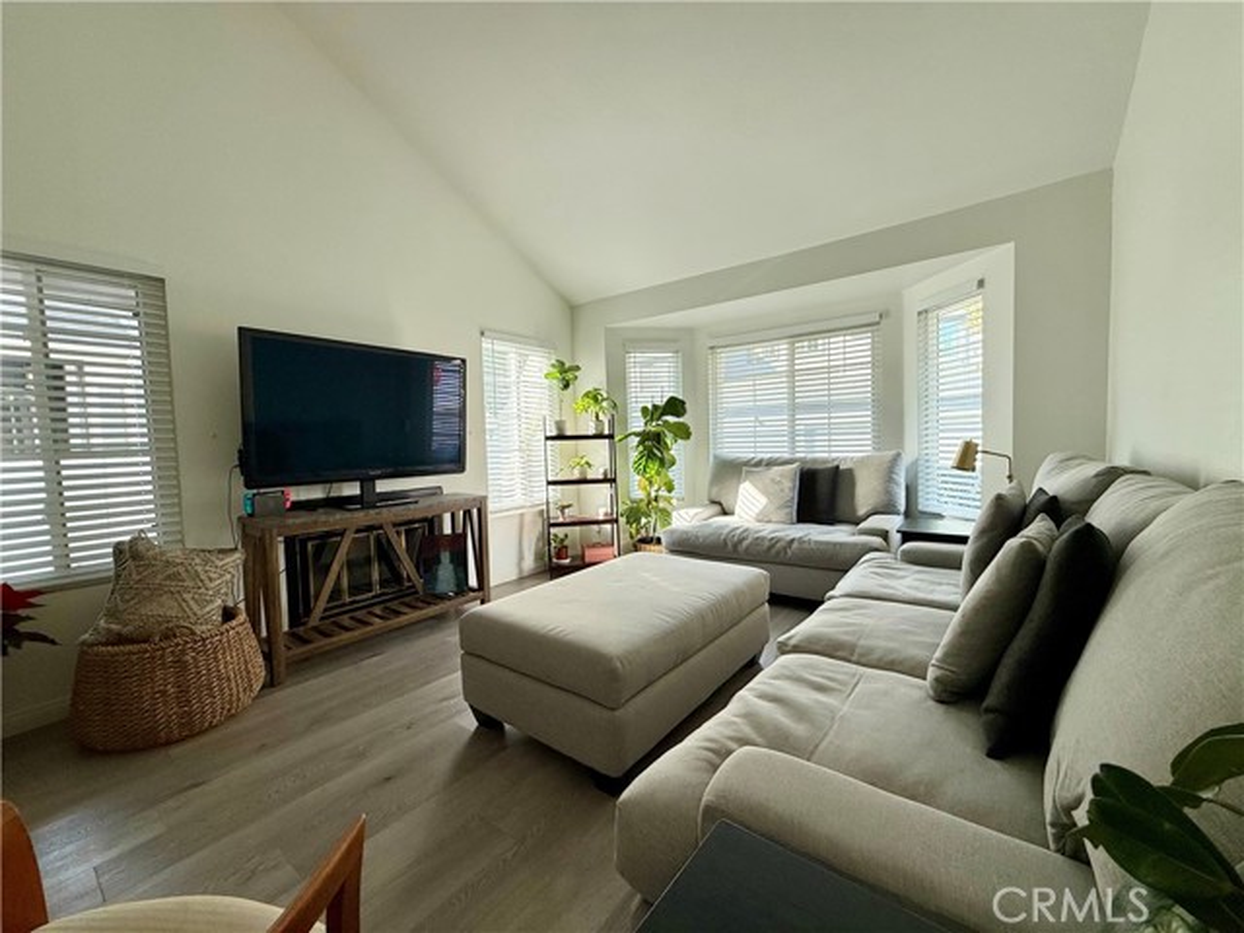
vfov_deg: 85.7
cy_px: 466
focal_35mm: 14
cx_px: 622
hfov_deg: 102.1
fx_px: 503
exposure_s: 1/106
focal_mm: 2.22
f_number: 2.2
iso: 64
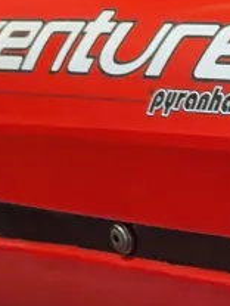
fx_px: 1086
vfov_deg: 15.3
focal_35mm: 123
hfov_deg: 10.8
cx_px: 497
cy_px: 396
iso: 101
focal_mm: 6.81
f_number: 1.85
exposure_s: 1/25
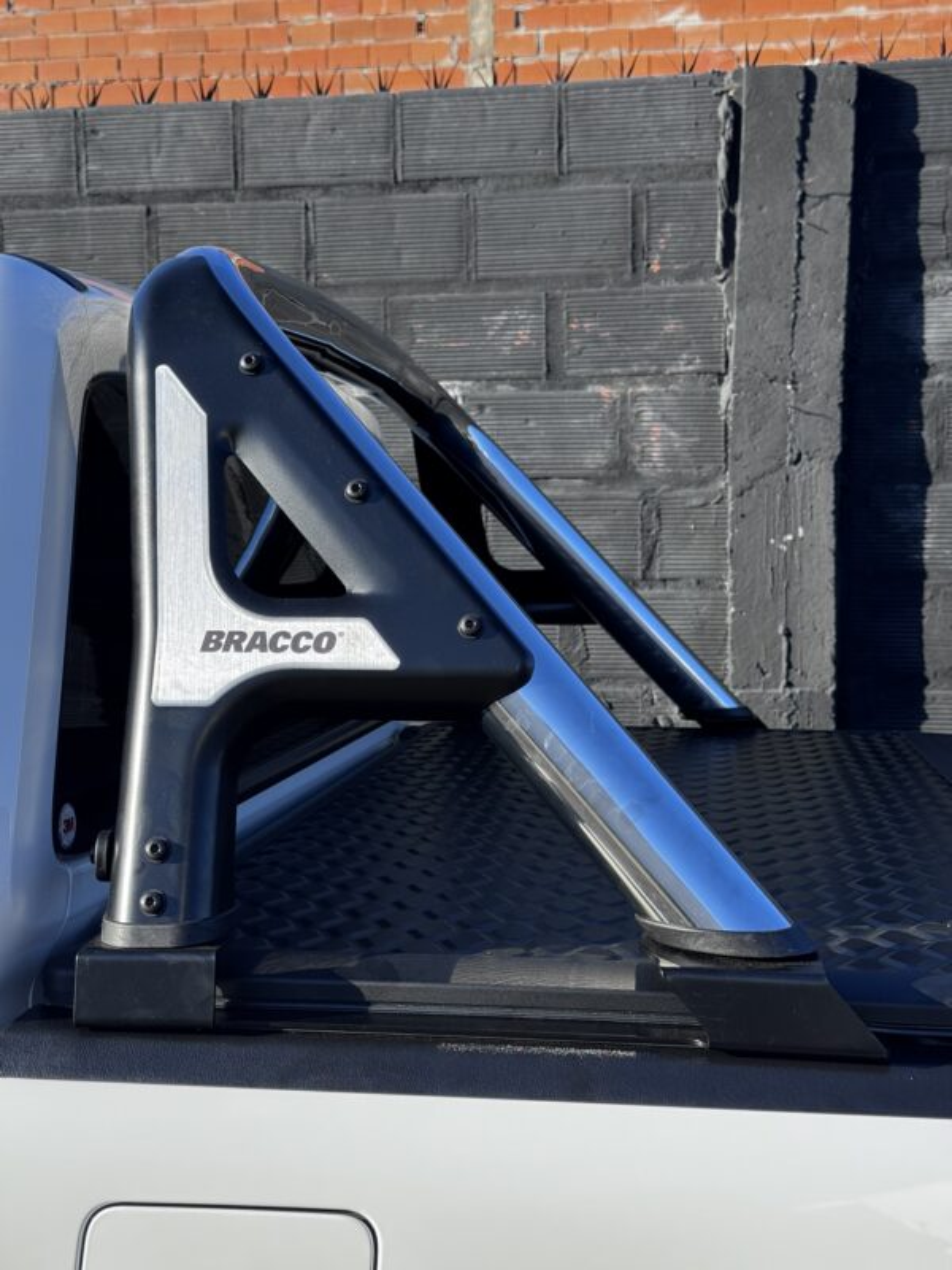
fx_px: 1760
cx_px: 476
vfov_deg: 39.7
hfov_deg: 30.3
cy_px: 635
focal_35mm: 48
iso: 64
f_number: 1.78
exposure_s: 1/1011
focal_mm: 6.76
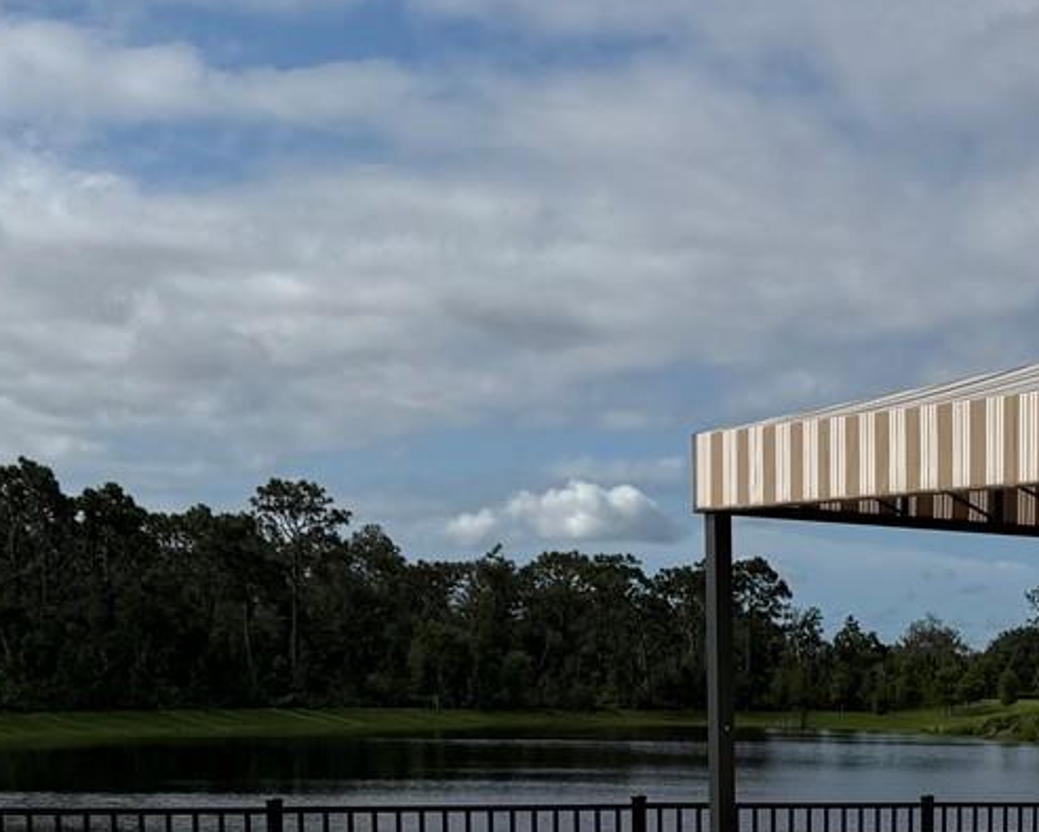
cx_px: 1187
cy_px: 973
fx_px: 2338
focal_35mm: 76
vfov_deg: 19.2
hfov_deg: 23.3
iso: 80
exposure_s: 1/10417
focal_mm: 6.76
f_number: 1.78
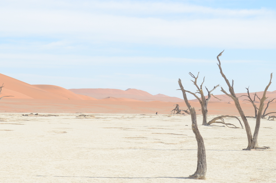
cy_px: 114
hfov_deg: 21.2
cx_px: 110
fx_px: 735
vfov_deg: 14.2
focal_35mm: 96
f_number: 8
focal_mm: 50
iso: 125
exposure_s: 1/250
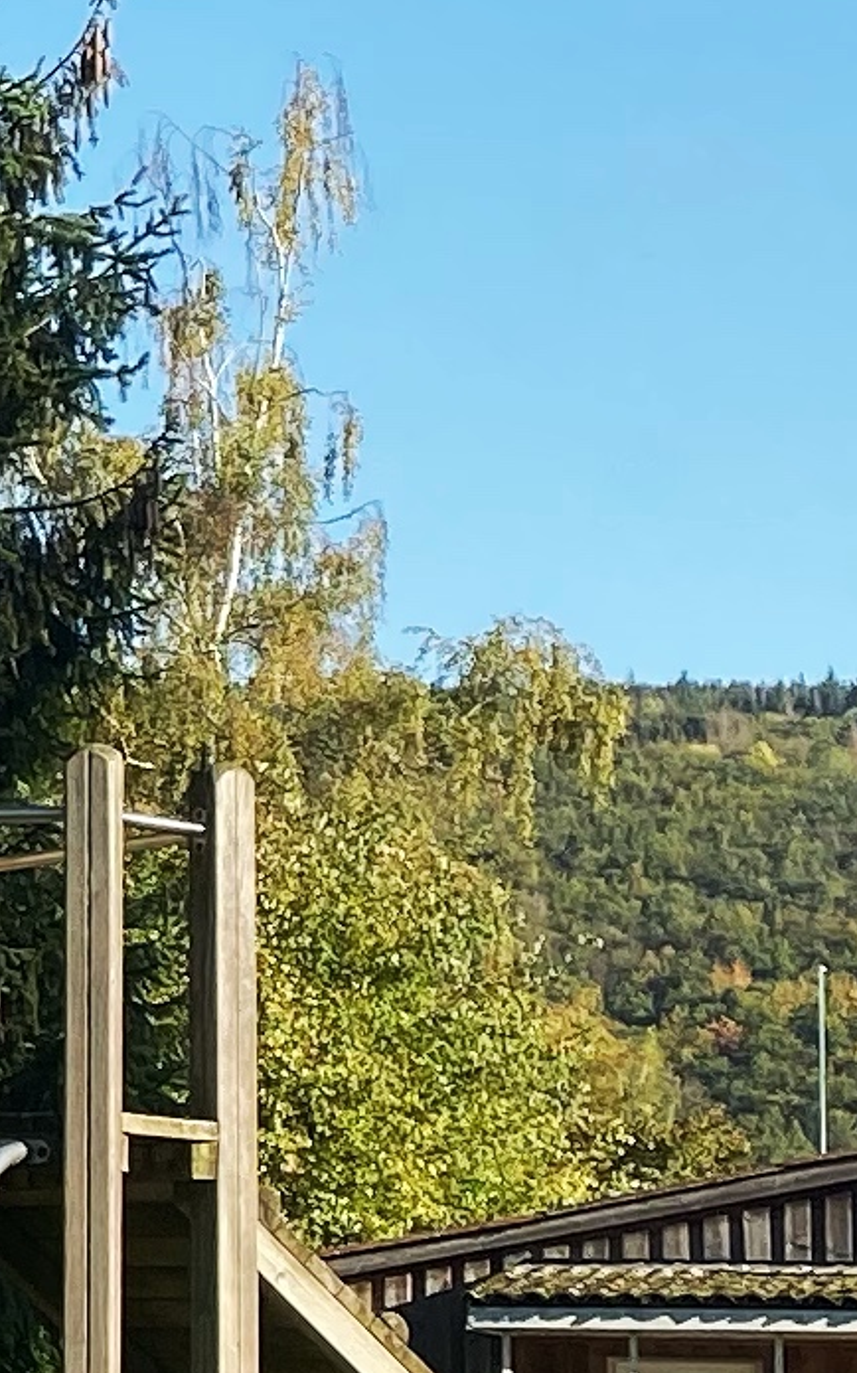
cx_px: -1870
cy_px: 1006
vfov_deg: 13.0
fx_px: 5983
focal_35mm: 160
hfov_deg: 7.1
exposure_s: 1/898
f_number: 1.8
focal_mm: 4.25
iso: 32
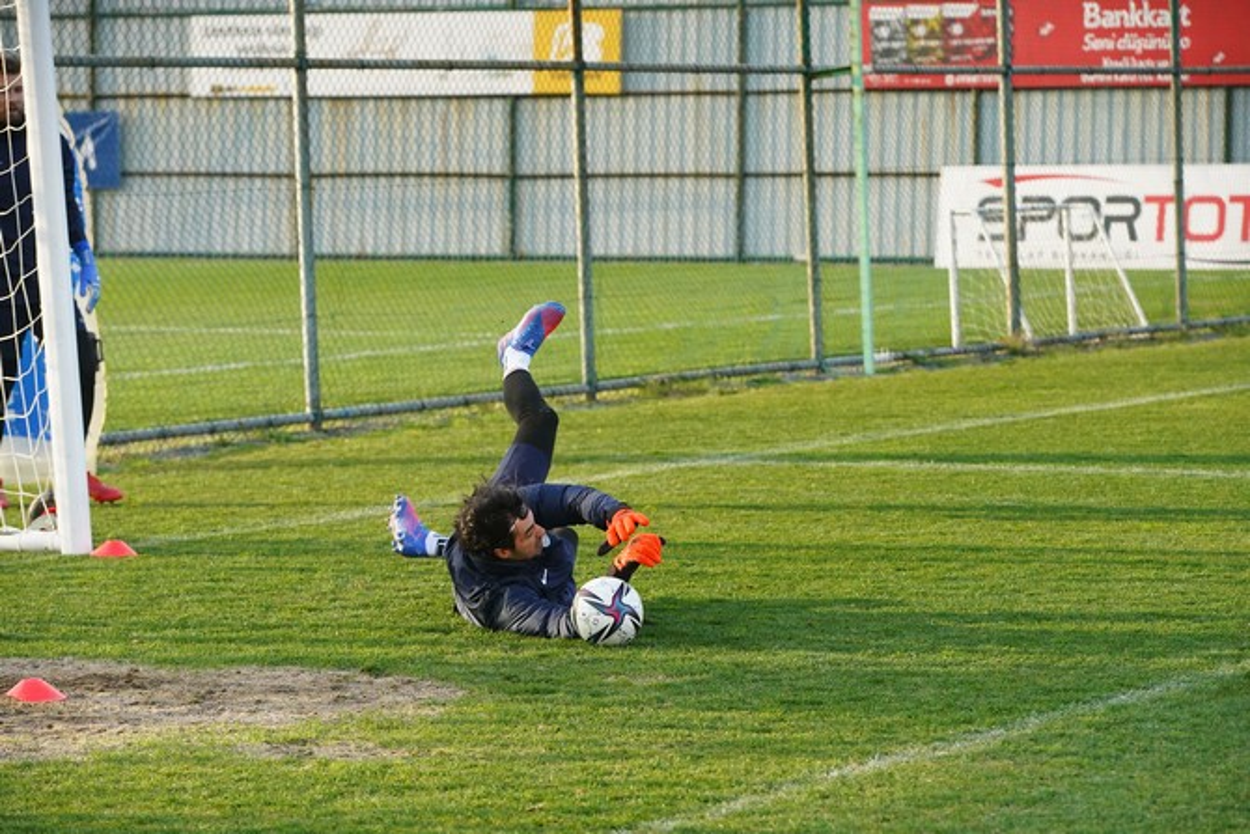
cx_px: 625
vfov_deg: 9.8
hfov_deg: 14.7
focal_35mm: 140
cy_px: 417
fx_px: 4862
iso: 4000
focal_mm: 140
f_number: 5.6
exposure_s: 1/2000
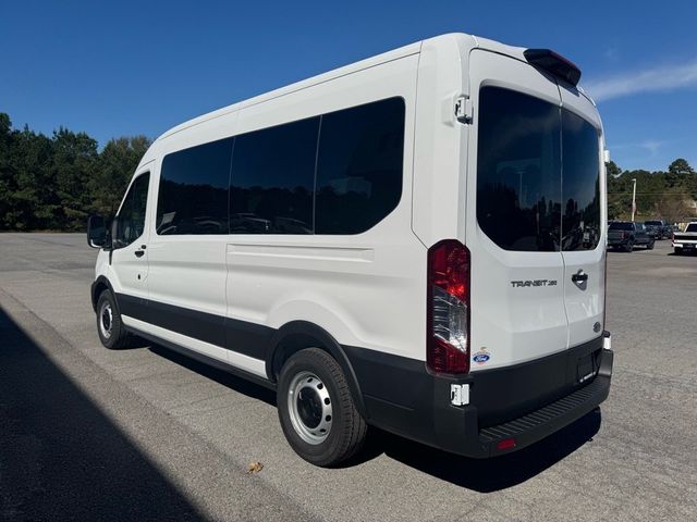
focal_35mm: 24
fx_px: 483
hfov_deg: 71.6
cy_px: 261
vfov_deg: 56.8
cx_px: 348
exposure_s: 1/12346
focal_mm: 6.76
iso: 80
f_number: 1.78
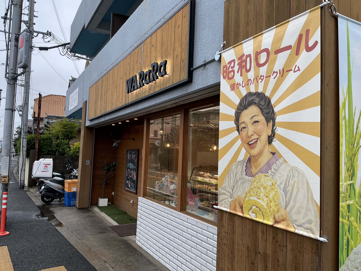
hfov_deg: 63.4
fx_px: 292
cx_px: 180
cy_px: 136
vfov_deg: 49.7
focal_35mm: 28
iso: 20
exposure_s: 1/155
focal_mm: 3
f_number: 1.8
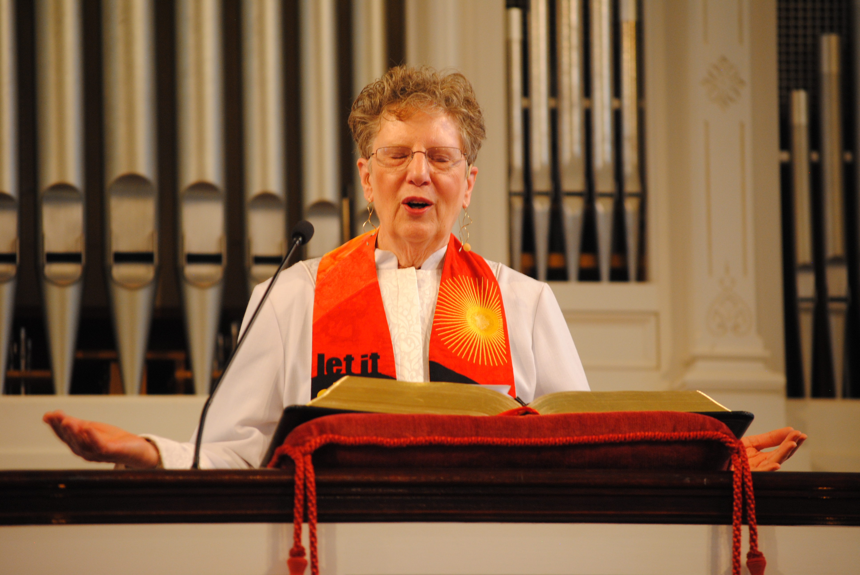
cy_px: 288
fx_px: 4305
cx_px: 430
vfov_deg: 7.7
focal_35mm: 180
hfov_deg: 11.4
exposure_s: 1/10
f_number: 4.8
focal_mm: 120
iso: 400
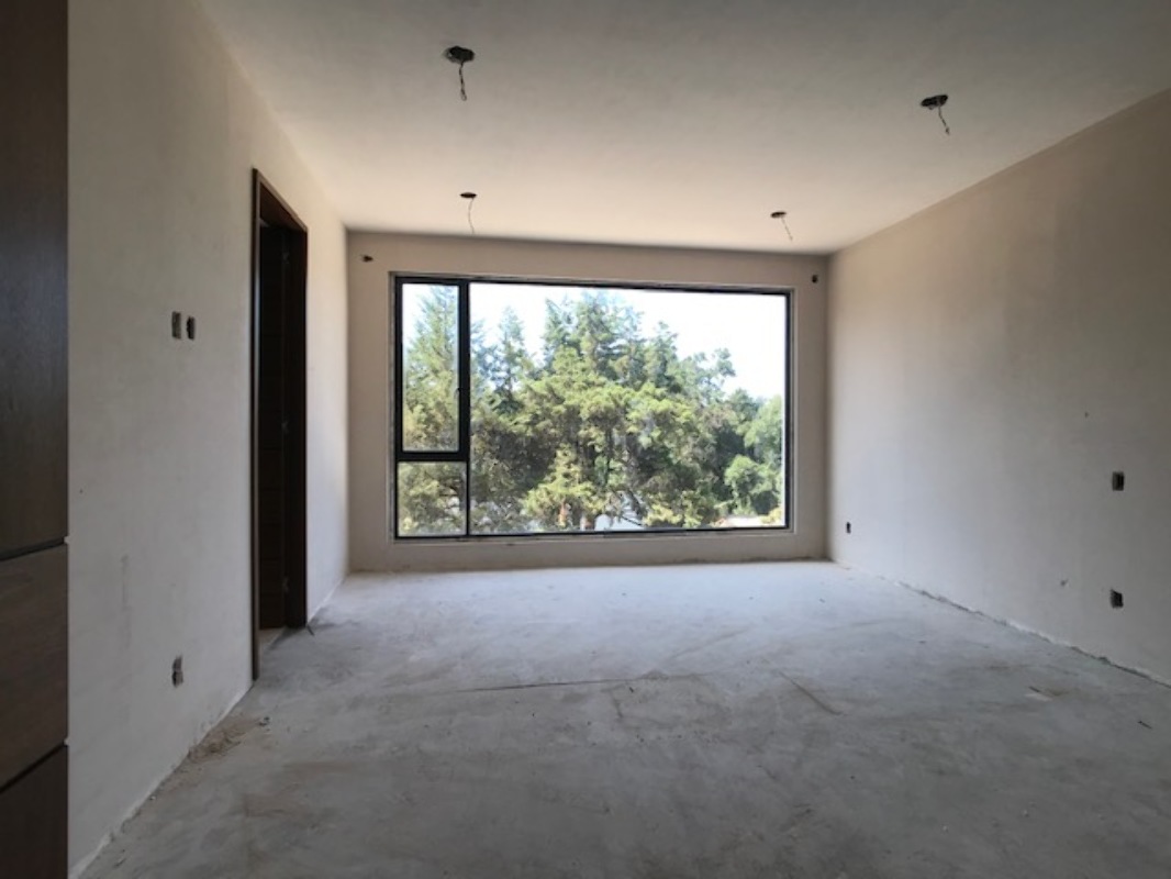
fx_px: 947
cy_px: 440
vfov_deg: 49.8
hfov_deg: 63.4
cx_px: 586
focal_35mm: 28
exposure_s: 1/282
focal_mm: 3.99
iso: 20
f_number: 1.8
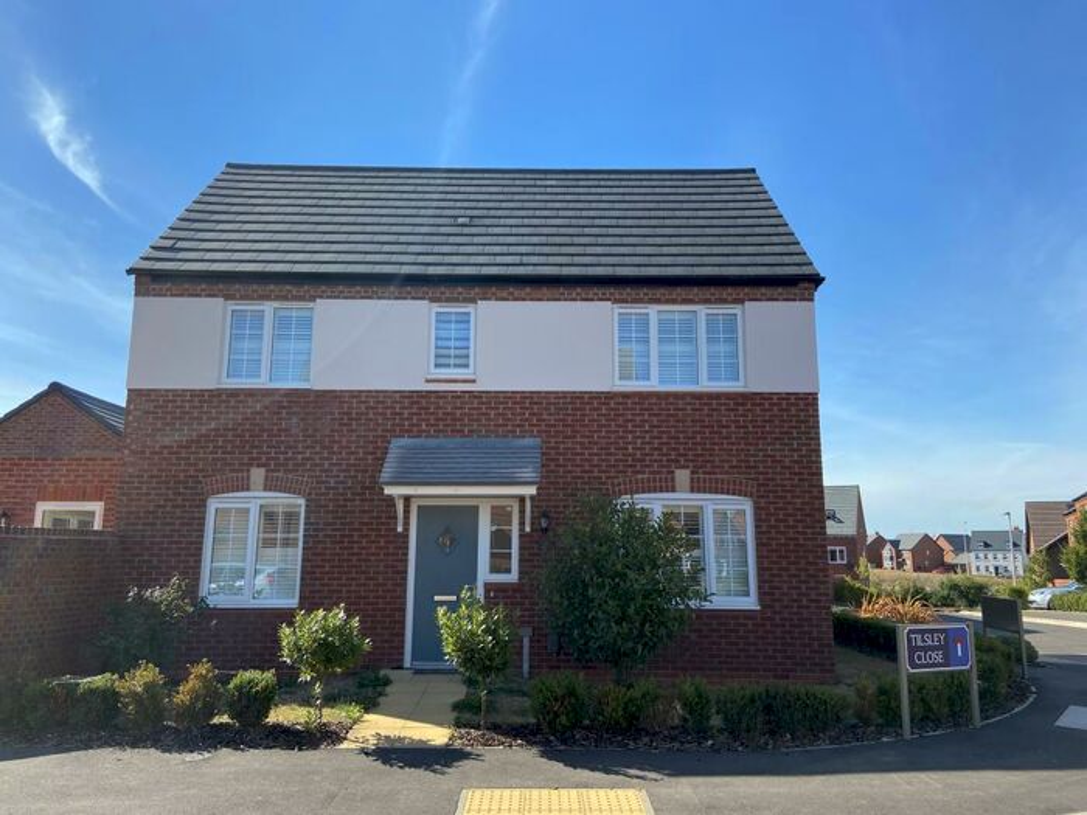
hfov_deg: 67.3
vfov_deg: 53.1
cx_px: 544
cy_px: 408
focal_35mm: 26
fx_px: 816
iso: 32
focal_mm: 4.25
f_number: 1.8
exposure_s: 1/1779
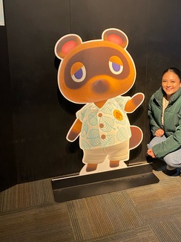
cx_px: 131
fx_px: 279
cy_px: 95
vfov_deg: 46.5
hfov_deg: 35.4
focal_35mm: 40
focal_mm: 4.25
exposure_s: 1/40
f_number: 1.8
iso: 500
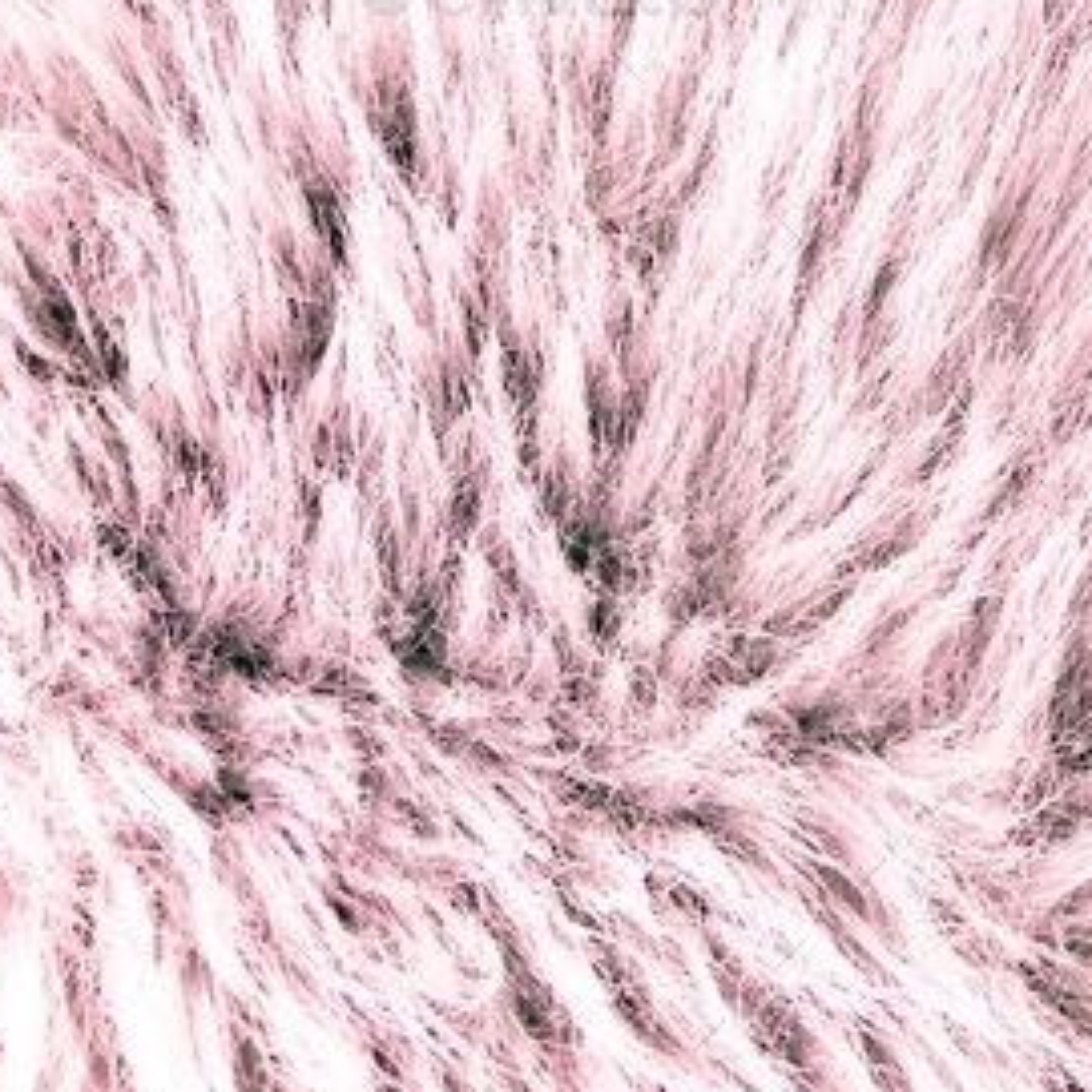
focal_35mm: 54
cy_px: 272
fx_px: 1927
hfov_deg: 29.2
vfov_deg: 31.1
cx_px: 1132
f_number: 1.8
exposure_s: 1/8
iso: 80
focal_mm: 3.99
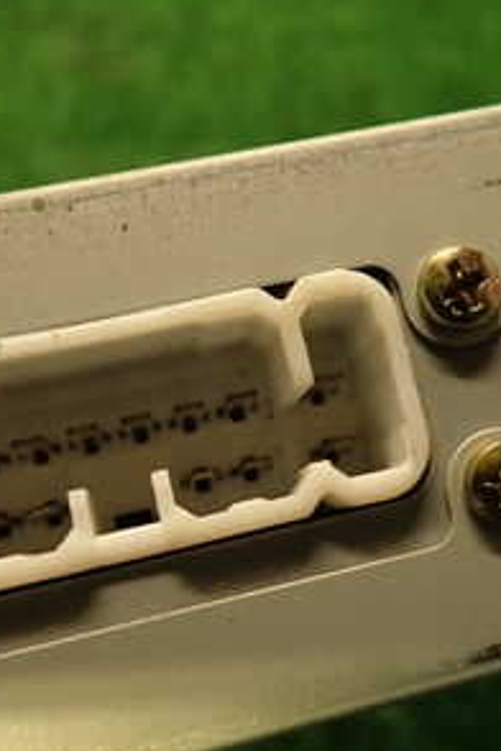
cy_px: 401
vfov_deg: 37.5
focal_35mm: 53
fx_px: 1106
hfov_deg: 25.4
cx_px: 325
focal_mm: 4.5
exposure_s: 1/50
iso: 200
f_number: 2
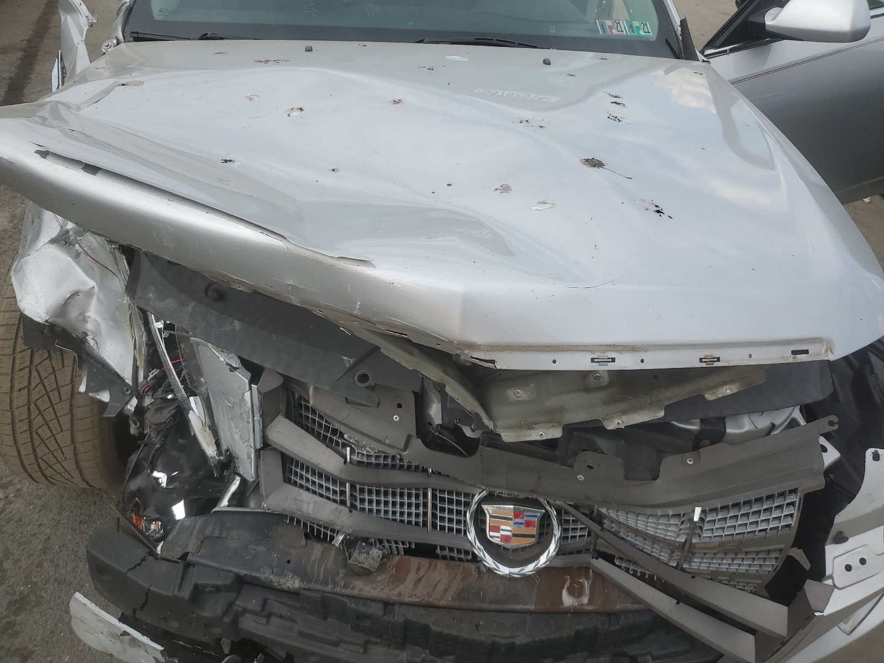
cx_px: 442
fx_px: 664
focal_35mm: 26
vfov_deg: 53.1
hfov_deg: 67.3
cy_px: 332
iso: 50
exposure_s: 1/2000
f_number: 1.5
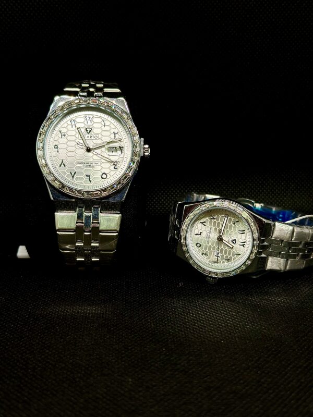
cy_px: 208
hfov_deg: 30.3
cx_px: 156
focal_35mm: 48
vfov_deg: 39.7
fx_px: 579
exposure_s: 1/143
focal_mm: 6.86
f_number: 1.78
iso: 125
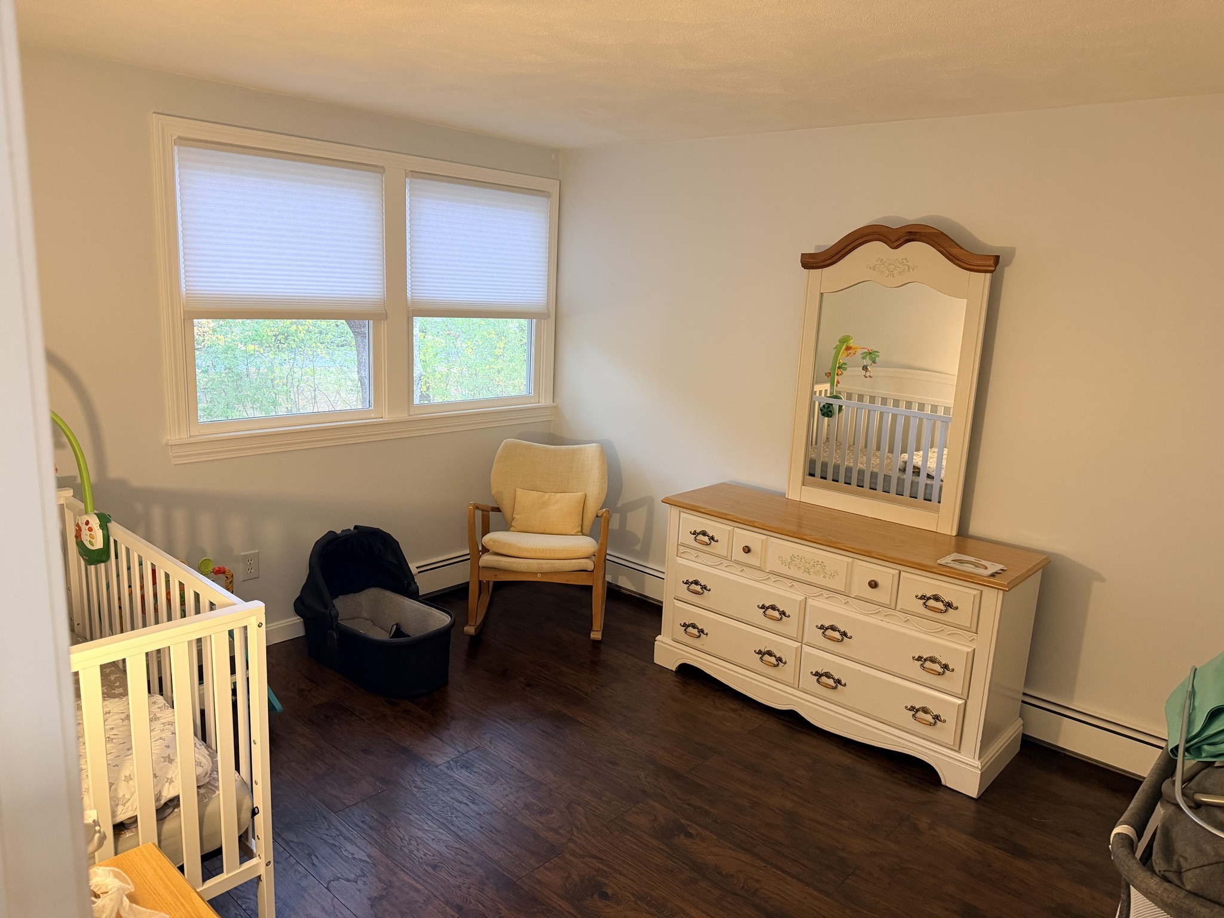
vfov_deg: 56.8
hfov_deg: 71.6
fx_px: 849
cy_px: 459
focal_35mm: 24
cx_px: 612
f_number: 1.78
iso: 250
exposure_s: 1/60
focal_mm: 6.76
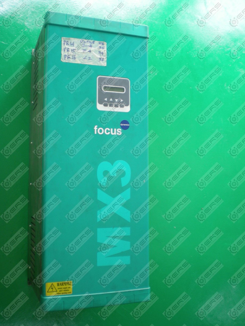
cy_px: 163
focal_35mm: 38
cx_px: 122
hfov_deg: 37.7
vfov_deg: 49.0
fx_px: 359
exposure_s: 1/53
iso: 65
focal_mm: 6.3
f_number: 3.1
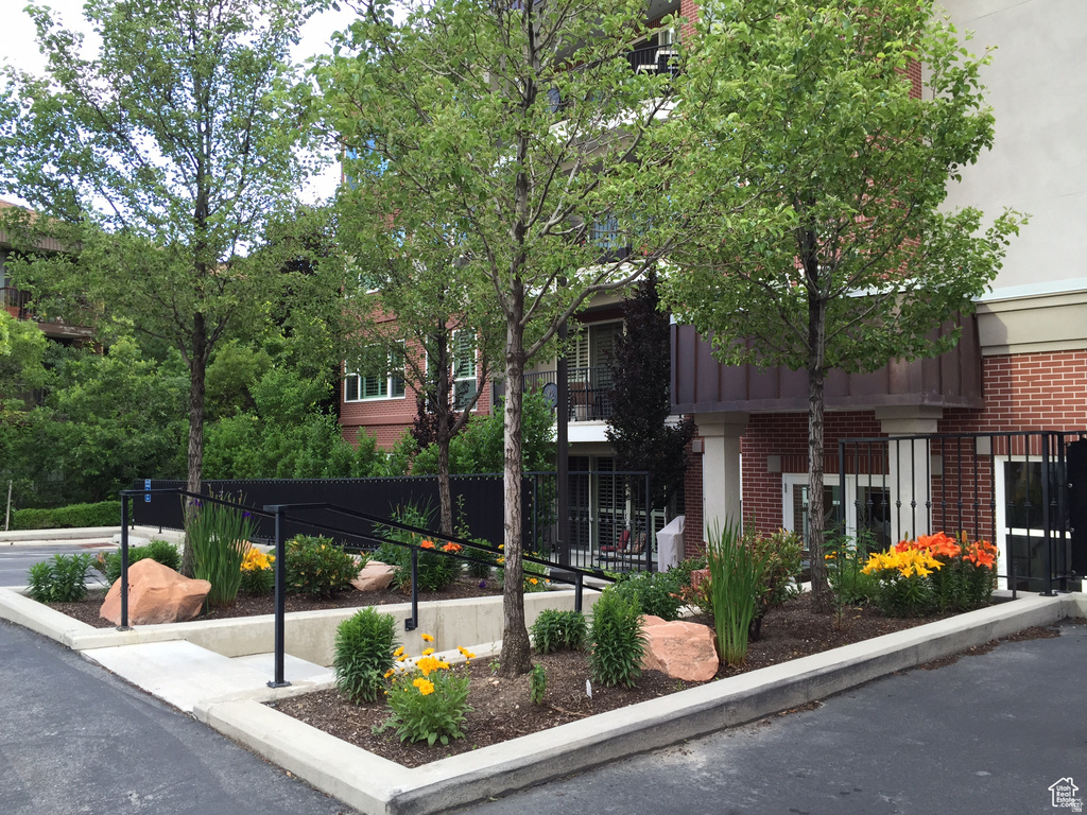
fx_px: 911
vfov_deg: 48.2
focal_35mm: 29
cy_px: 408
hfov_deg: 61.7
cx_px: 544
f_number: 2.2
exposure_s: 1/127
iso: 32
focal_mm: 4.15
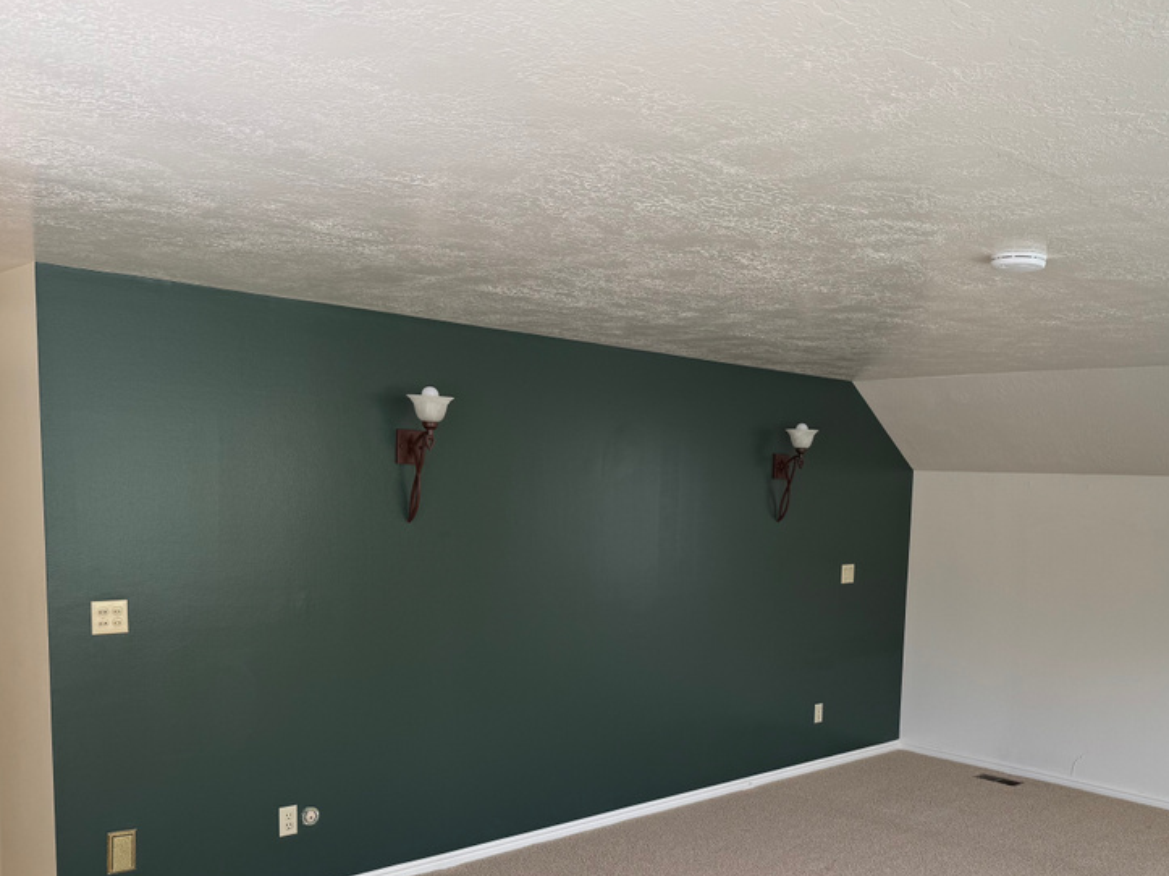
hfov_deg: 53.3
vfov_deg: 41.0
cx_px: 737
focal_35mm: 34
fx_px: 1148
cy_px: 611
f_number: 1.78
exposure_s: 1/164
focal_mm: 6.76
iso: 64
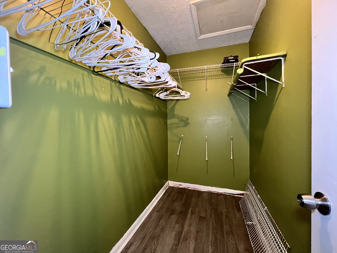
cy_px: 126
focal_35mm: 13
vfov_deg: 89.9
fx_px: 127
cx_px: 168
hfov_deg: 106.2
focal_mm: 1.57
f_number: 1.8
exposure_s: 1/60
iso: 640
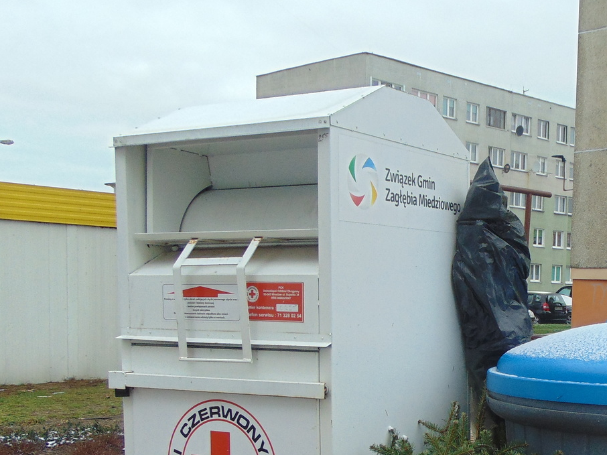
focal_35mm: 53
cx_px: 476
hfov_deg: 35.1
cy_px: 383
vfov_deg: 26.8
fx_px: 929
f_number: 3
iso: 80
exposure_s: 1/160
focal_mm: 4.5
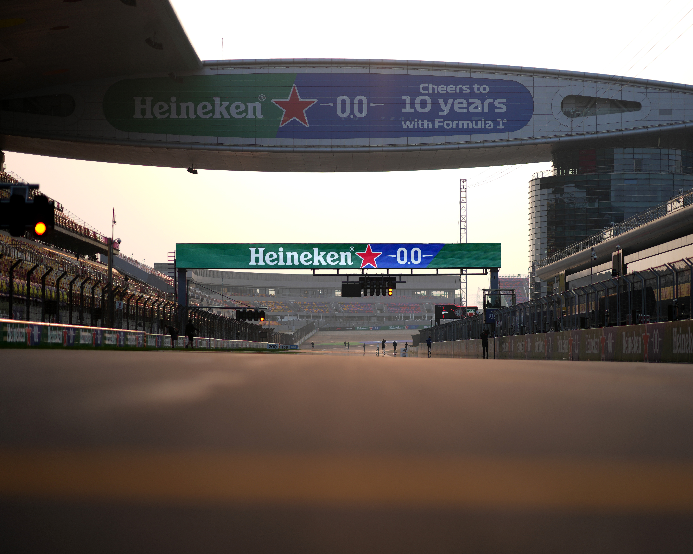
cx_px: 391
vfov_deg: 16.0
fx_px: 1969
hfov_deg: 20.0
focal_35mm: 96
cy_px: 277
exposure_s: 1/3200
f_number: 1.4
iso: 80
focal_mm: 85
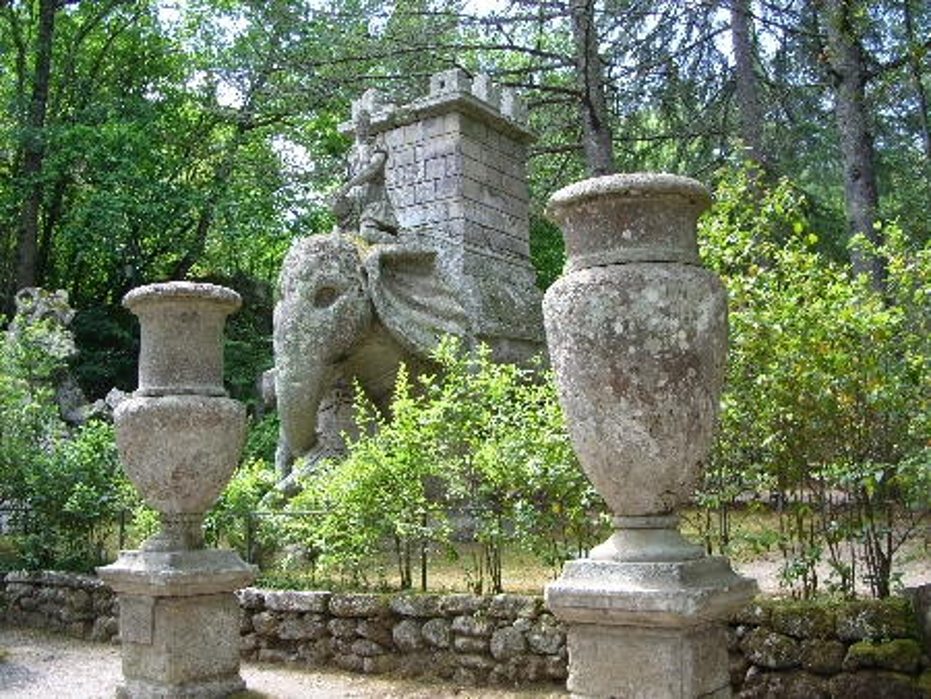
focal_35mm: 38
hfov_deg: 49.0
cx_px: 466
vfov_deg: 37.8
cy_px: 350
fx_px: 1023
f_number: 2.8
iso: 50
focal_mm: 7.8
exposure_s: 1/109
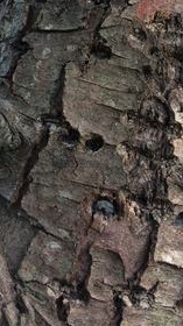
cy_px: -19
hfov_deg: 15.2
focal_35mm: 79
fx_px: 683
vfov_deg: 25.2
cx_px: 117
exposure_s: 1/30
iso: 40
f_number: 2.2
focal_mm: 4.15
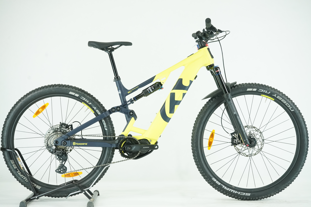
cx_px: 156
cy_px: 104
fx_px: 510
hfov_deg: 33.9
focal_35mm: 59
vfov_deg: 23.0
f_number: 7.1
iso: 3200
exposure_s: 1/200
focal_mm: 59
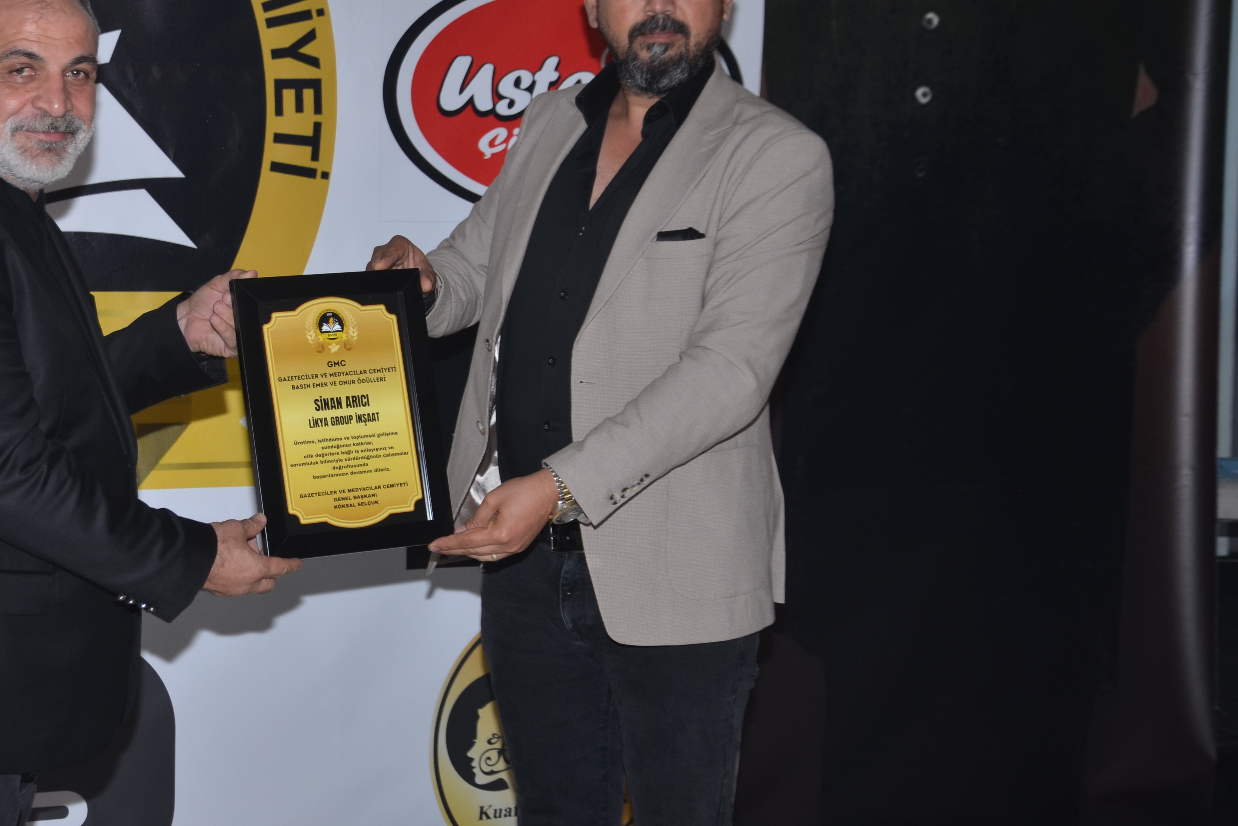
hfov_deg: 28.2
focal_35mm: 71
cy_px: 318
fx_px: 2442
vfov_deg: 19.2
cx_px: 375
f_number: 5
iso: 250
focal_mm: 32
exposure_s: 1/60
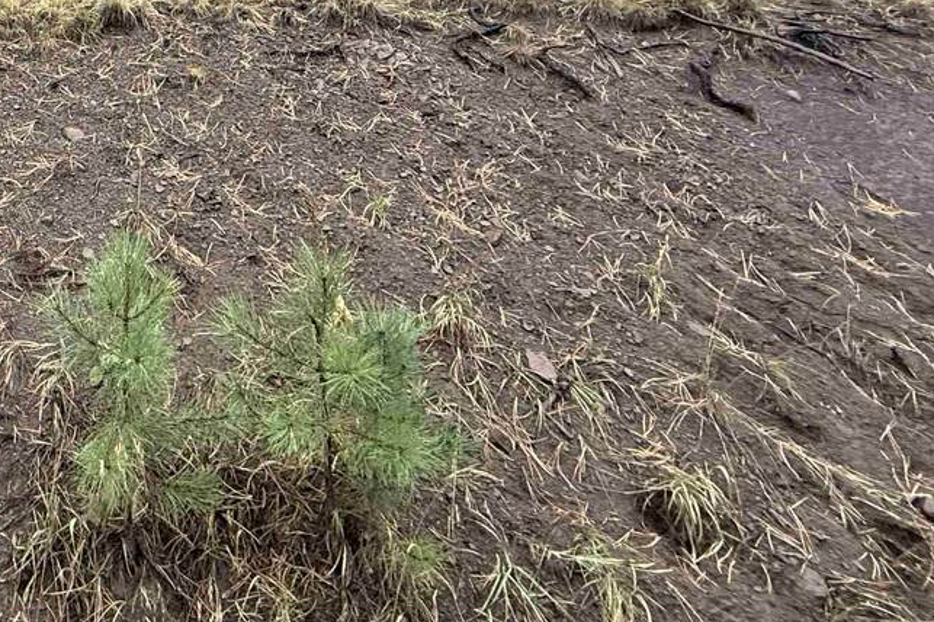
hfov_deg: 54.5
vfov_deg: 37.9
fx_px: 752
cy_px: -52
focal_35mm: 29
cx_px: 76
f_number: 2.2
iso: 400
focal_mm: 2.22
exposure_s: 1/86
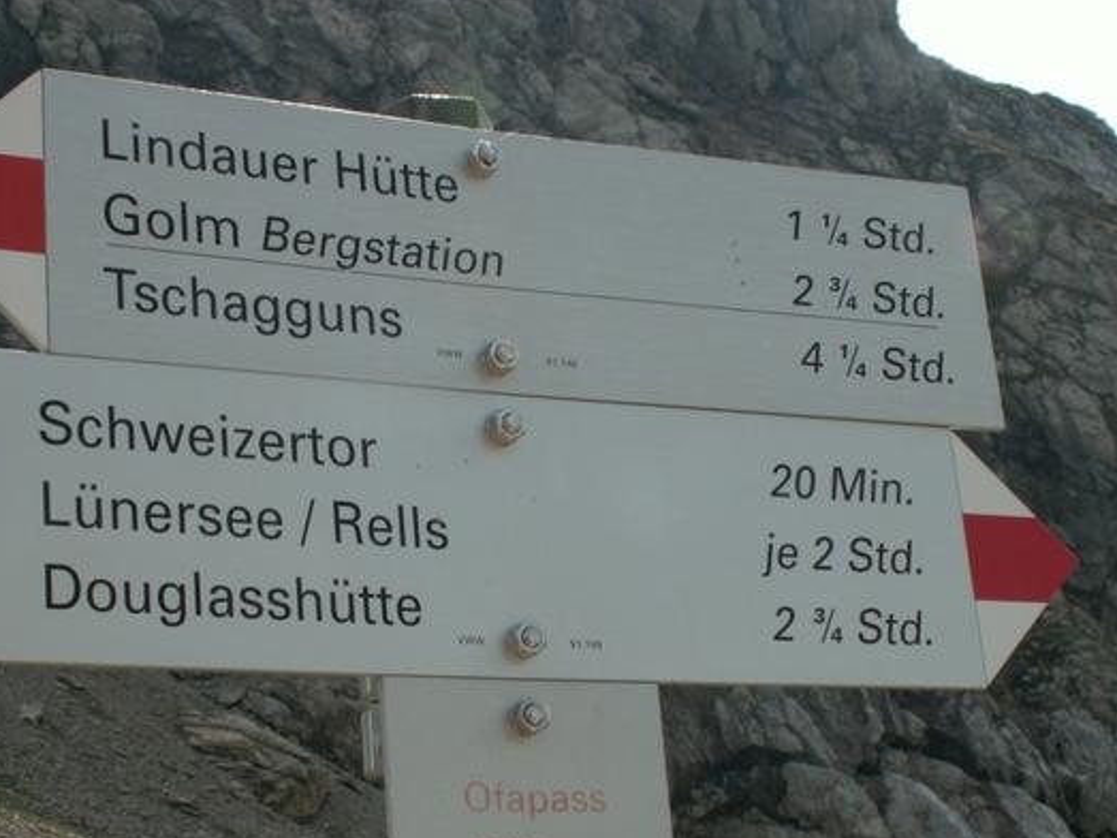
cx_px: 468
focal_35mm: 71
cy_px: 507
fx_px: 2291
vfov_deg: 20.7
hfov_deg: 27.4
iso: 50
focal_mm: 9.65
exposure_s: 1/200
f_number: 7.1
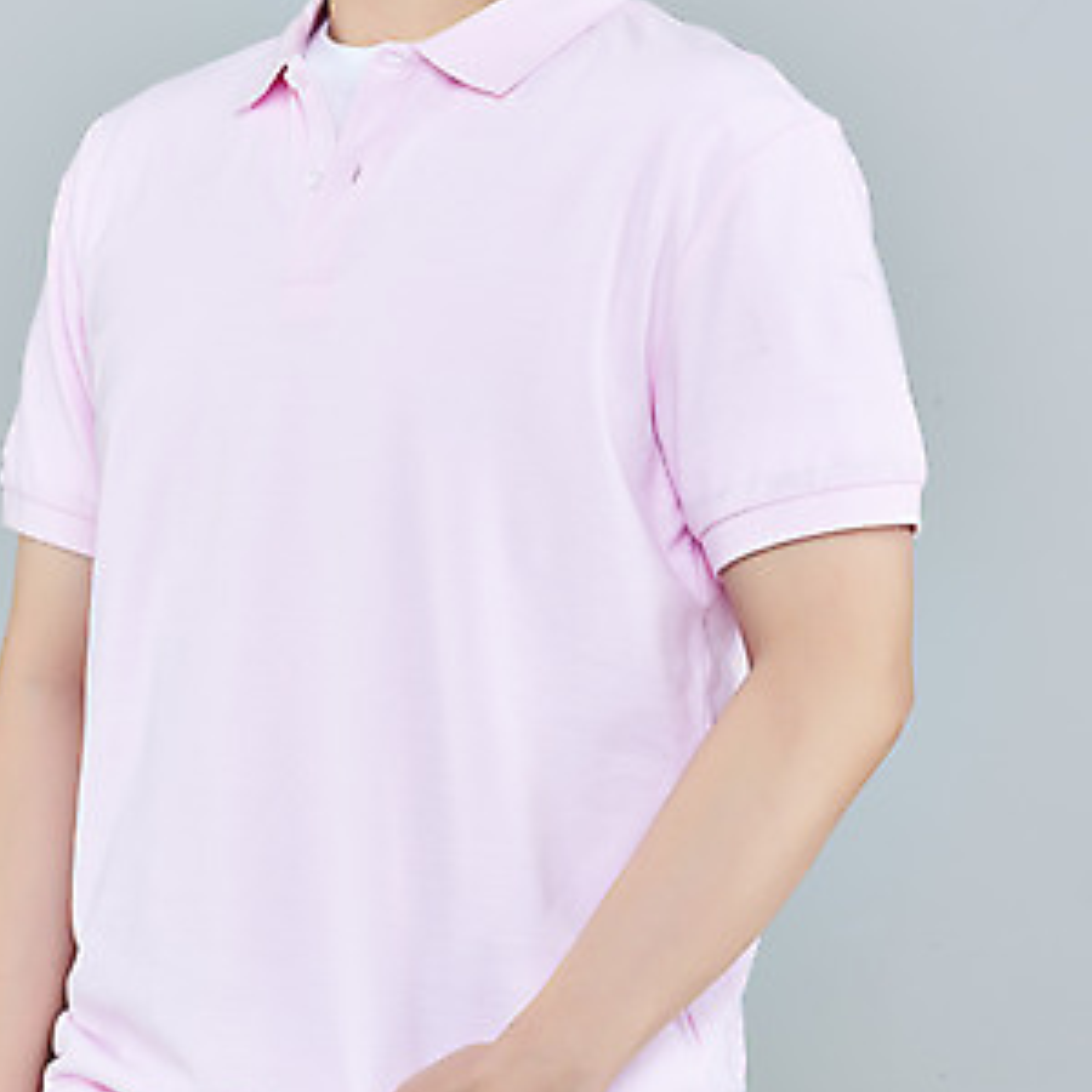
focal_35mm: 212
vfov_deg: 8.3
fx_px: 7566
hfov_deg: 8.3
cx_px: 380
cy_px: 637
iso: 100
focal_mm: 125
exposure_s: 1/125
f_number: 18
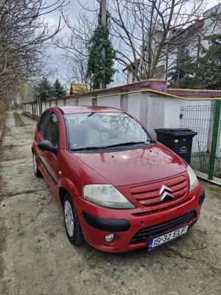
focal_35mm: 23
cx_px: 110
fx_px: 196
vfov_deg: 73.9
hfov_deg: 58.9
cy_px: 148
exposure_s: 1/1111
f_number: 1.8
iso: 50
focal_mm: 5.54
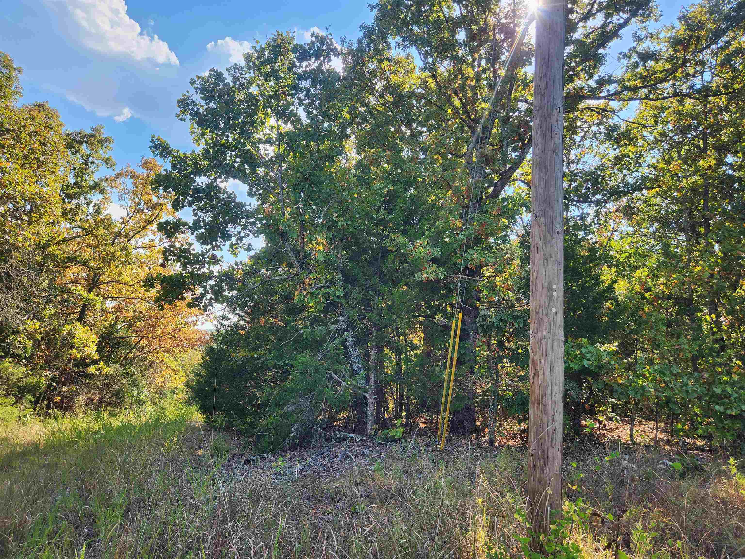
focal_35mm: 23
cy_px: 280
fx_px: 495
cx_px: 372
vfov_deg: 58.9
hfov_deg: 73.9
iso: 20
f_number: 1.8
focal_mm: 5.4
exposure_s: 1/403
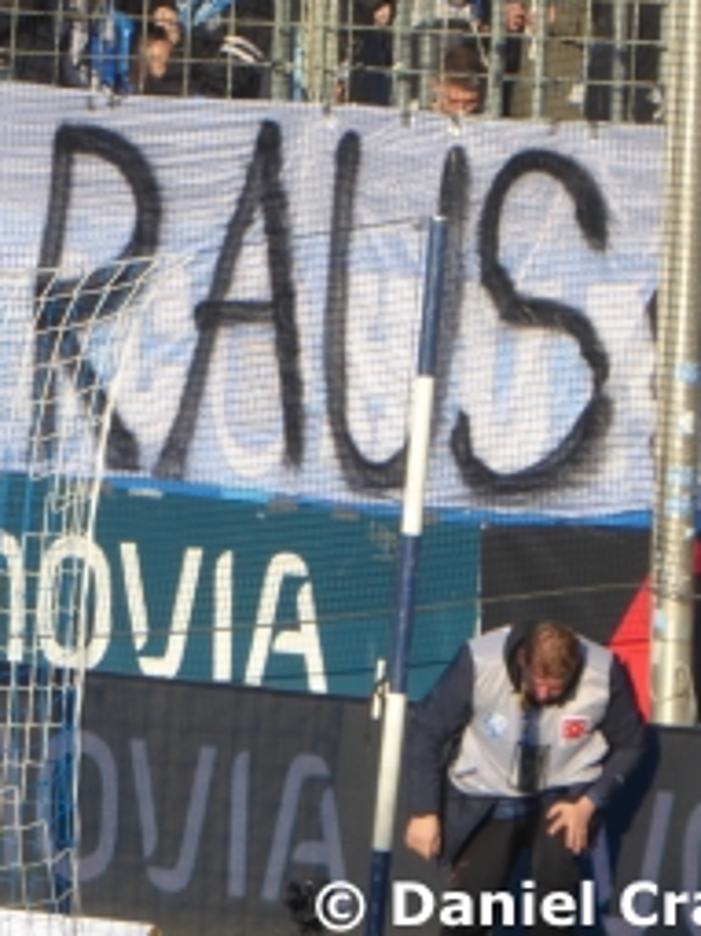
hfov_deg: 2.3
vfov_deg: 3.0
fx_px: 17809
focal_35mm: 659
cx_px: 59
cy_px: 323
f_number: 6
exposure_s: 1/160
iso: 80
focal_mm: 66.8
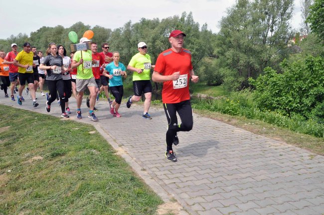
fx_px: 337
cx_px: 162
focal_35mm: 38
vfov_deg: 35.4
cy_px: 108
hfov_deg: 51.3
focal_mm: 25
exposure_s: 1/200
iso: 800
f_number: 25
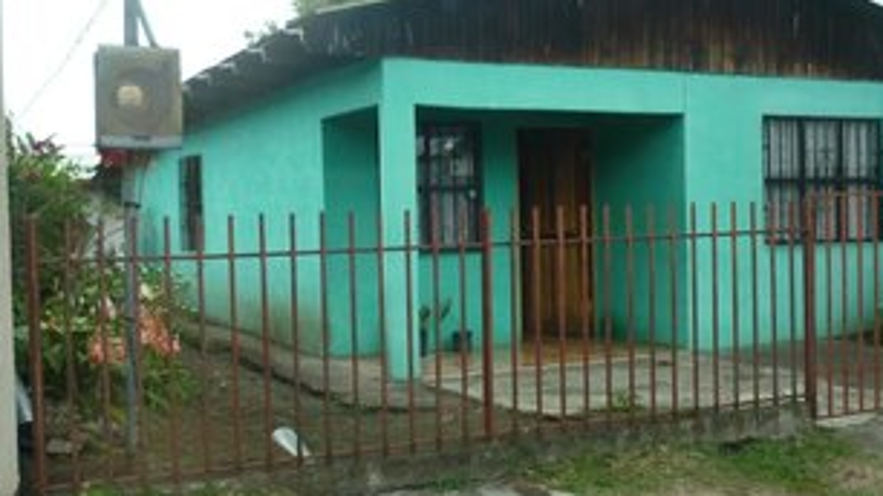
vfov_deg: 25.4
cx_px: 436
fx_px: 1100
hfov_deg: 43.7
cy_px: 242
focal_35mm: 47
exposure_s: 1/50
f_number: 2.8
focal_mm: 5.5
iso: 80
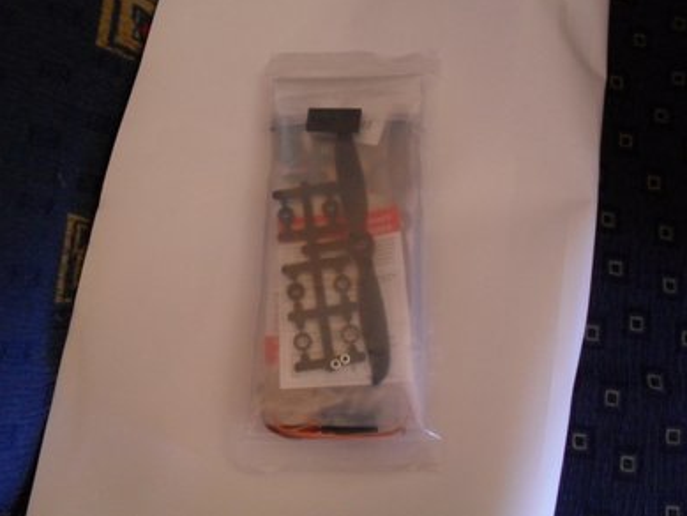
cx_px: 350
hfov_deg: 51.3
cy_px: 256
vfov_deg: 39.7
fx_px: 715
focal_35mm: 36
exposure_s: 1/15
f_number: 3.2
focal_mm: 6.3
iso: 400
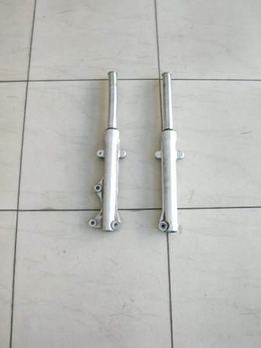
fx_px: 402
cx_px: 130
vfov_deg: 46.8
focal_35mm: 40
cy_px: 174
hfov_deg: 36.0
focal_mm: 6.6
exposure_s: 1/31.6
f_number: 3
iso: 50
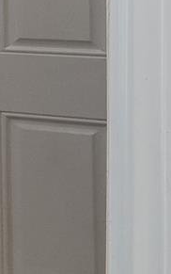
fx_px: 1043
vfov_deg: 14.5
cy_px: -39
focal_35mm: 140
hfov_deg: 4.8
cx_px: -946
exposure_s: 1/25
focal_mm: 16
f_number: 8
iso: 800
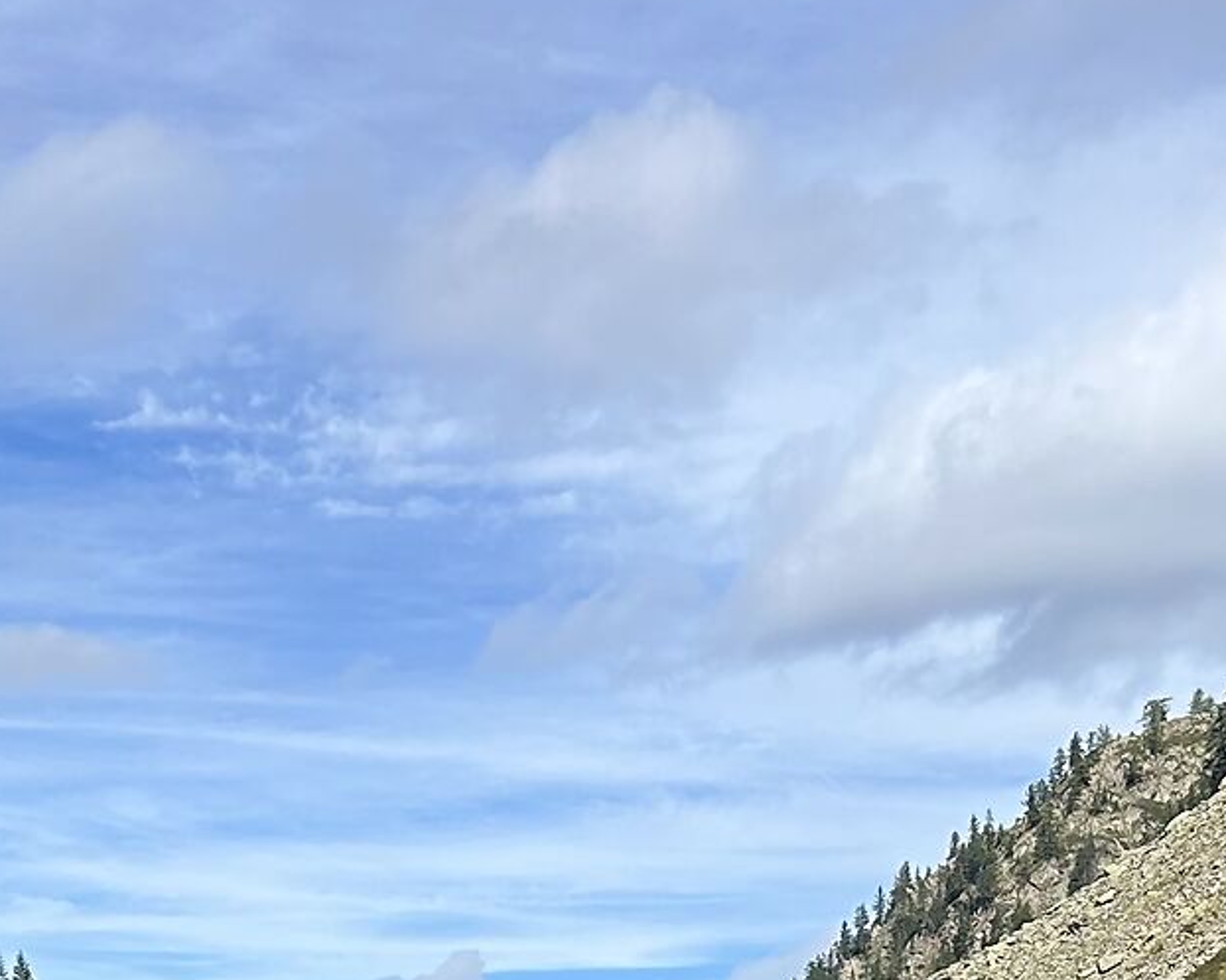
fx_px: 3554
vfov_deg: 14.3
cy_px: 1595
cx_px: 495
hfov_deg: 19.6
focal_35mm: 98
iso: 50
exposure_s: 1/3831
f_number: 1.5
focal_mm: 5.7
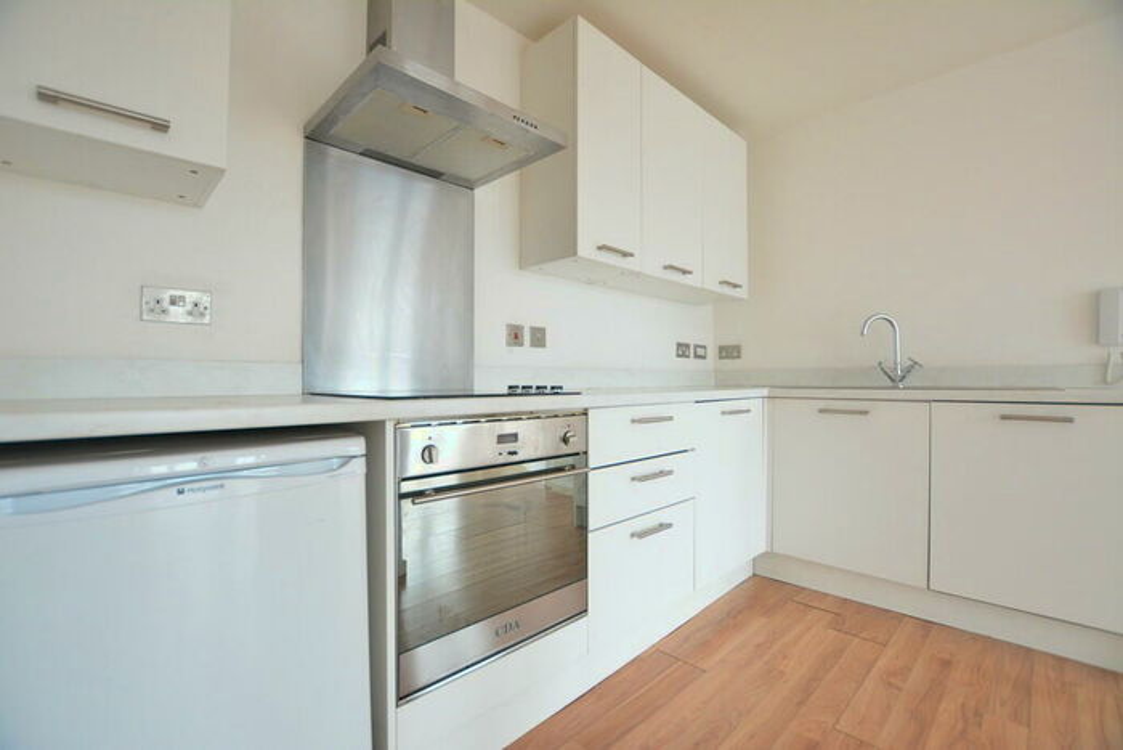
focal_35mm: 15
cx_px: 562
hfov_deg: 100.4
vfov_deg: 77.4
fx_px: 468
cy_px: 375
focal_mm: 10
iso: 1600
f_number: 4
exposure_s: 1/60
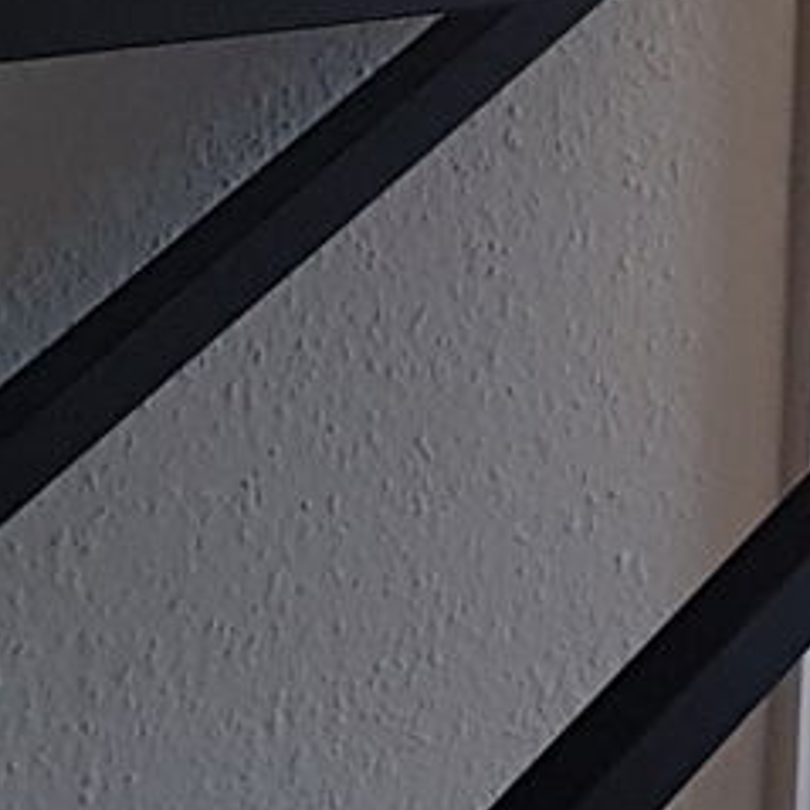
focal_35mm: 154
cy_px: -51
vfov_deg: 11.2
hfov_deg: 10.6
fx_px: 4077
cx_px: 1461
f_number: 1.7
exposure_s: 1/33
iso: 160
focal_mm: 4.2
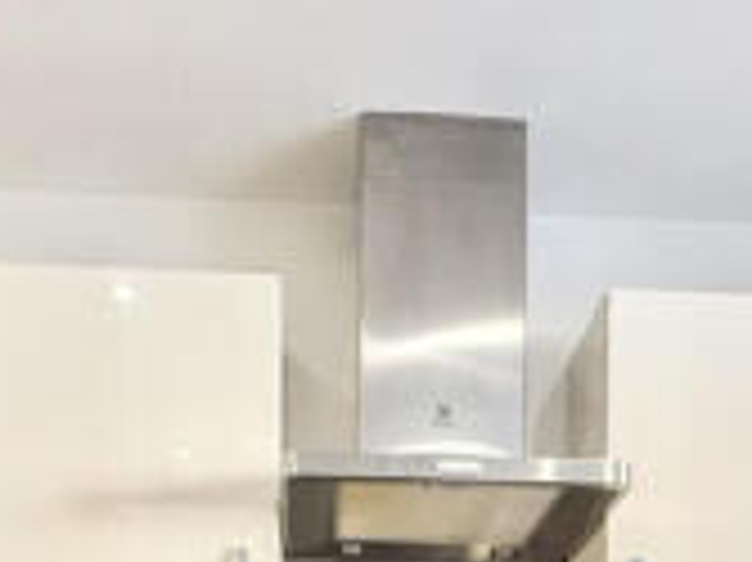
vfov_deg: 23.2
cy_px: 870
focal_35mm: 49
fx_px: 1064
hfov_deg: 38.9
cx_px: 385
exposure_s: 1/99
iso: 320
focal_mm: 2.22
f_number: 2.2
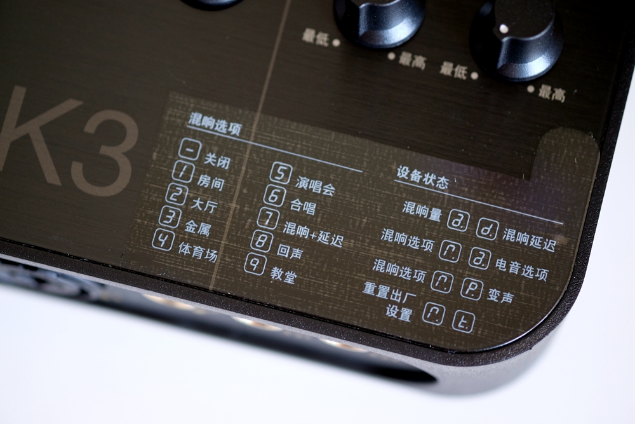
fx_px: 1588
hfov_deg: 22.6
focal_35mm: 90
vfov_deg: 15.2
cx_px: 318
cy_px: 212
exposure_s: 1/110
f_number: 2.4
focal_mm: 60
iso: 1000
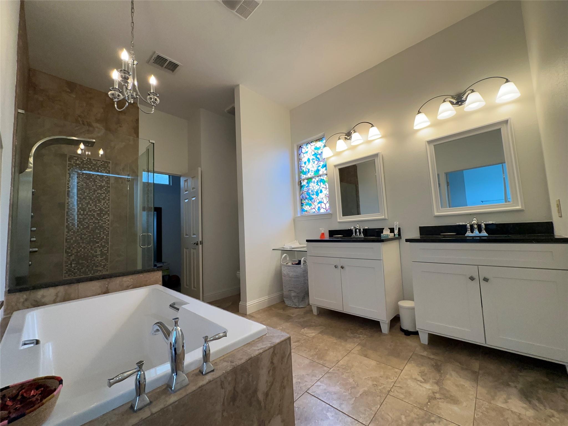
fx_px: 230
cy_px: 213
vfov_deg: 85.7
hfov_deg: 102.1
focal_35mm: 14
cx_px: 284
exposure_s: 1/120
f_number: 2.2
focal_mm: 2.22
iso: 125
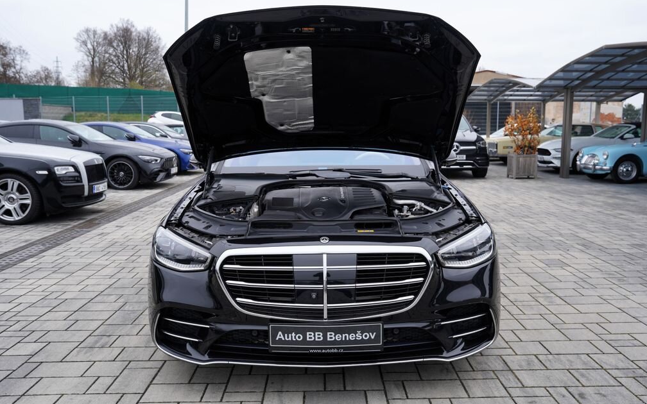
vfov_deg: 40.6
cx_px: 328
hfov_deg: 61.2
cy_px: 208
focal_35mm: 31
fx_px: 547
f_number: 5.6
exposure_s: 1/125
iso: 100
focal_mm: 30
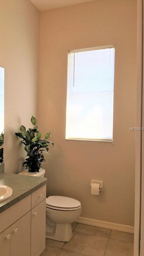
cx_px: 48
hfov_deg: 36.3
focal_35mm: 32
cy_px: 129
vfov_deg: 61.0
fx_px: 217
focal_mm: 4.15
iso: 32
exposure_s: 1/120
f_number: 2.2
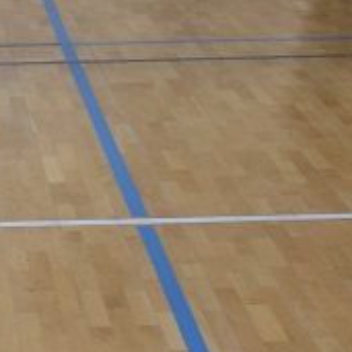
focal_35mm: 161
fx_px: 1852
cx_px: -70
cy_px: 47
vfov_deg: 10.8
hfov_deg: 10.7
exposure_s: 1/125
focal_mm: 18
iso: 400
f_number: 5.6
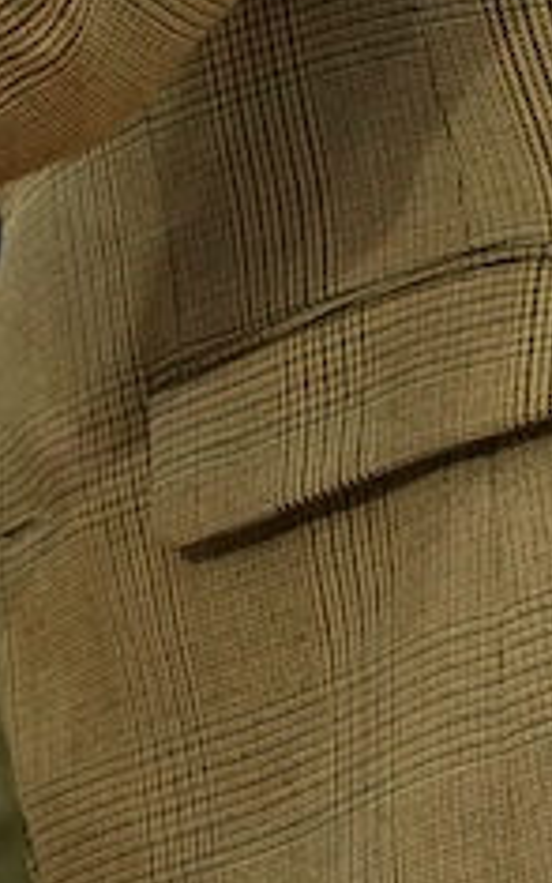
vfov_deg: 5.8
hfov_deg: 3.6
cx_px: -1149
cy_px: -180
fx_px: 8612
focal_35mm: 358
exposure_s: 1/160
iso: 3200
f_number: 4
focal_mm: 43
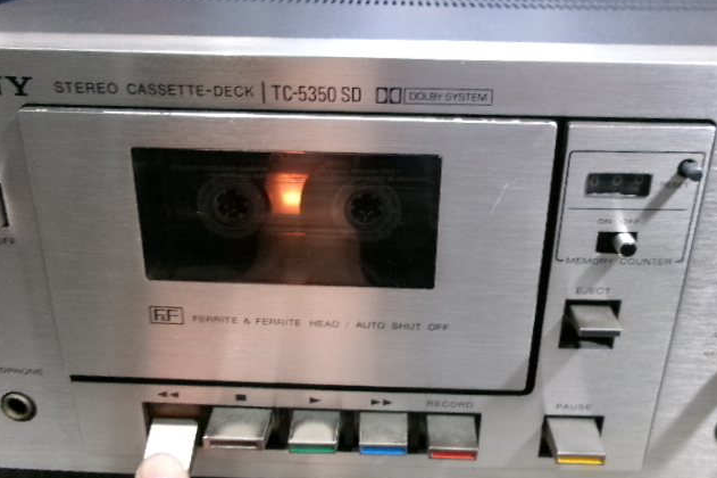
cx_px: 360
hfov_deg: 50.7
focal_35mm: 38
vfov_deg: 35.0
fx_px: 756
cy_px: 222
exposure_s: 1/17
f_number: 4.5
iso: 474
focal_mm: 6.4
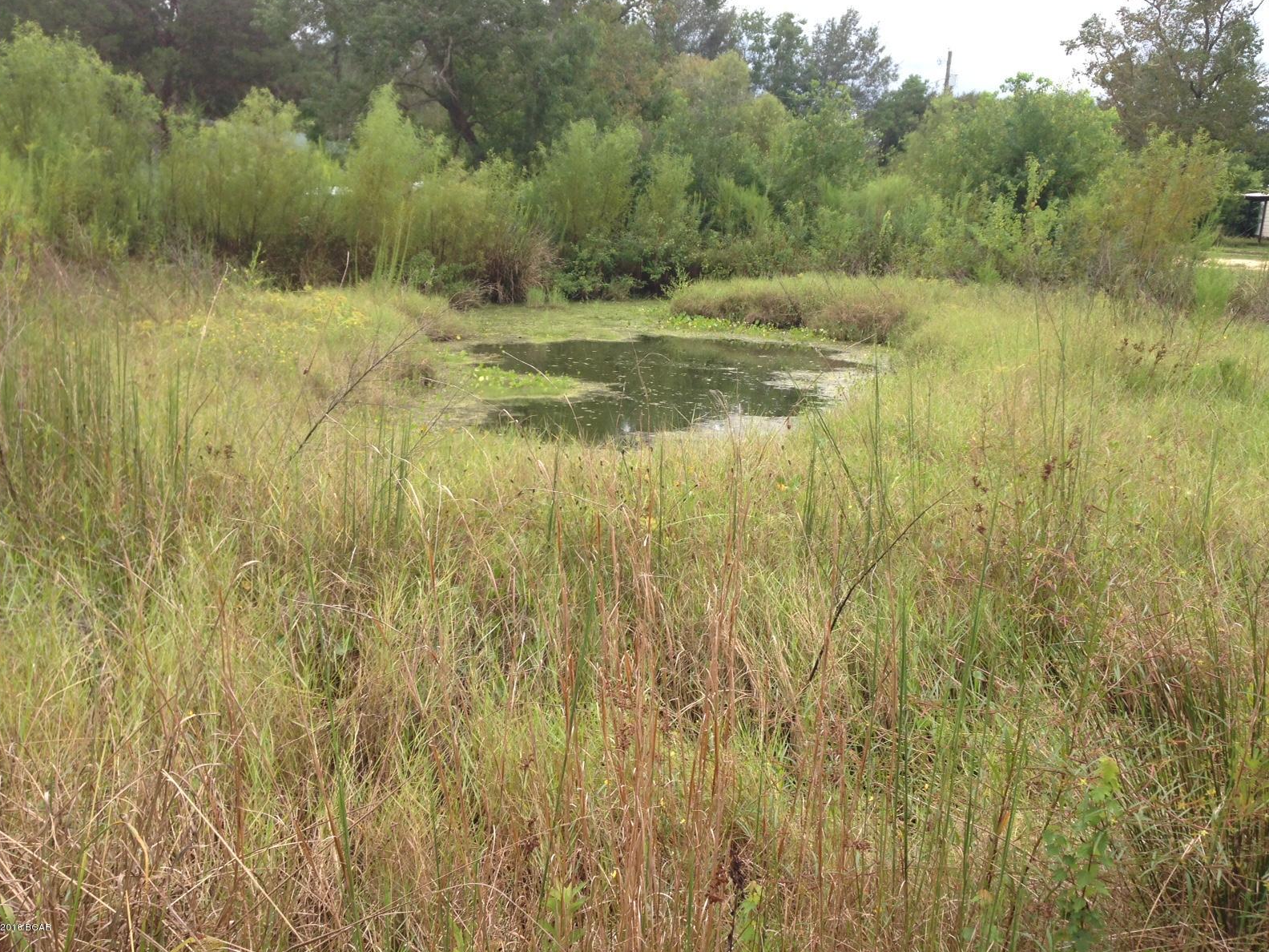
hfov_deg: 54.0
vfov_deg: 41.8
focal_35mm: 34
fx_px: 1246
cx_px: 642
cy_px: 470
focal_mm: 4.12
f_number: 2.4
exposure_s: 1/559
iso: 50
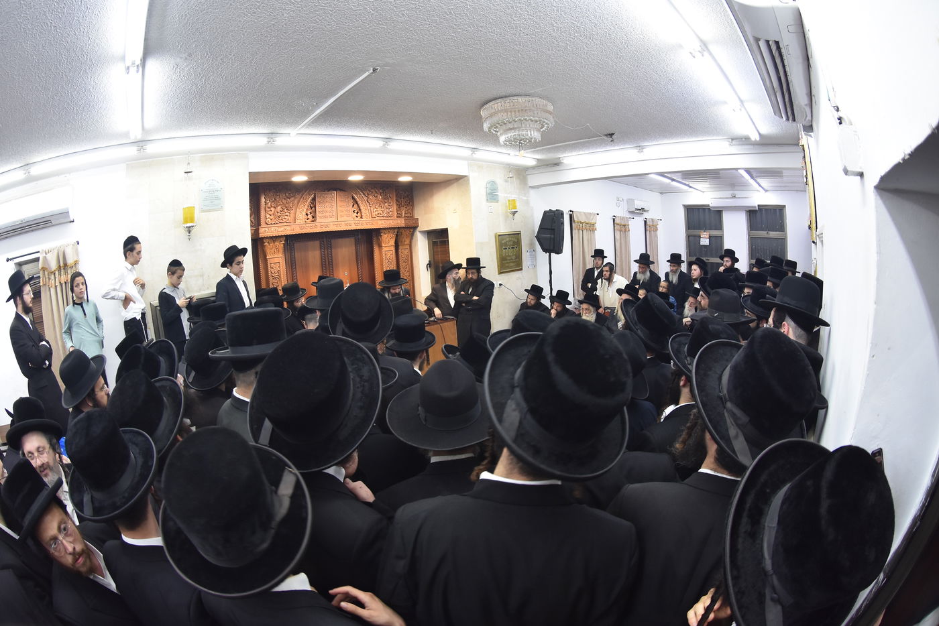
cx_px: 470
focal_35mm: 16
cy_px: 313
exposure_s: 1/60
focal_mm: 10.5
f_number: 5.6
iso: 1000
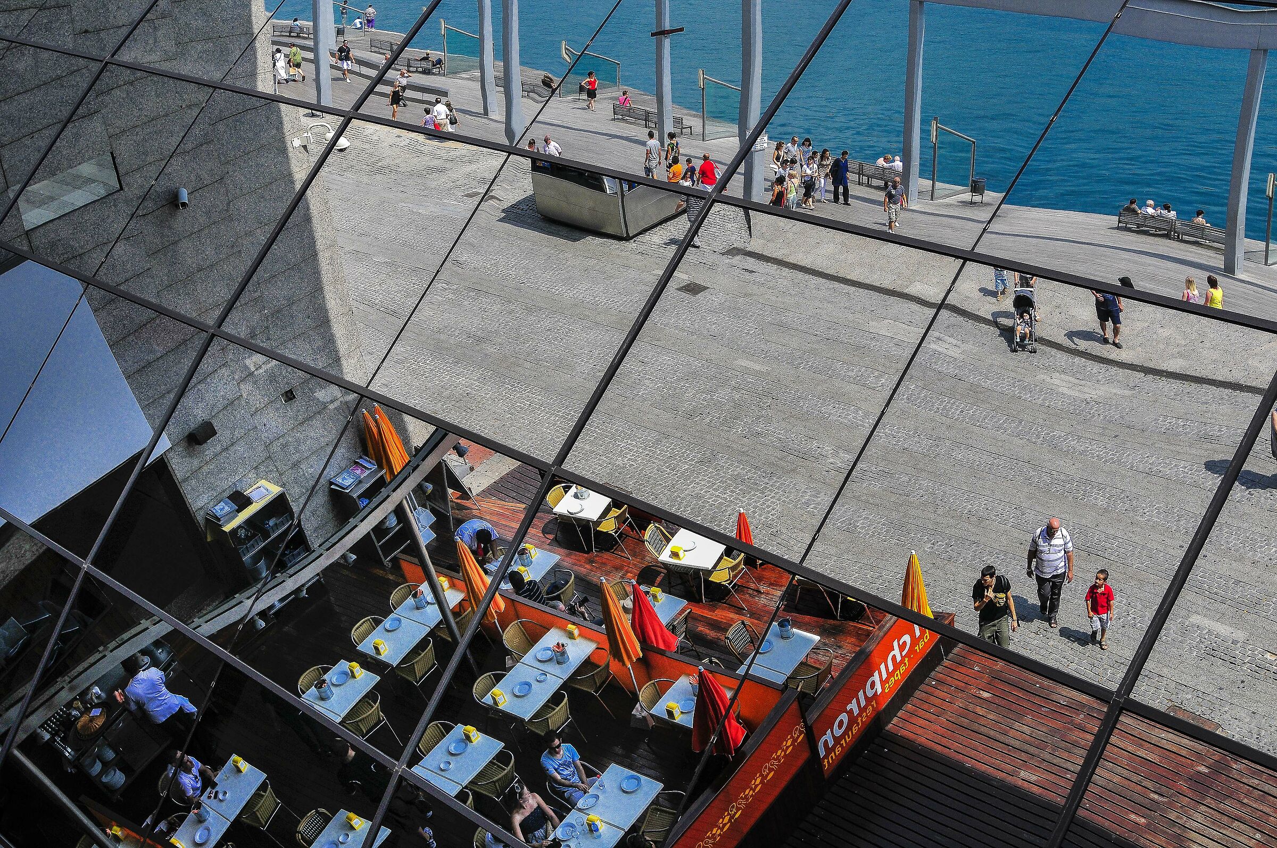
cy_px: 424
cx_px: 638
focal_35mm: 48
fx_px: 1701
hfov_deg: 41.2
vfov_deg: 28.0
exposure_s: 1/320
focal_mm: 32
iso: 250
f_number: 7.1
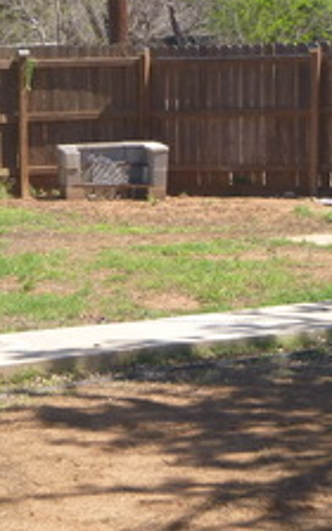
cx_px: 213
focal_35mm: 115
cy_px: 268
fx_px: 1665
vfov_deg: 18.1
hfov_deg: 11.4
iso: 100
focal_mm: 6.8
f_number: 4.5
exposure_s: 1/250
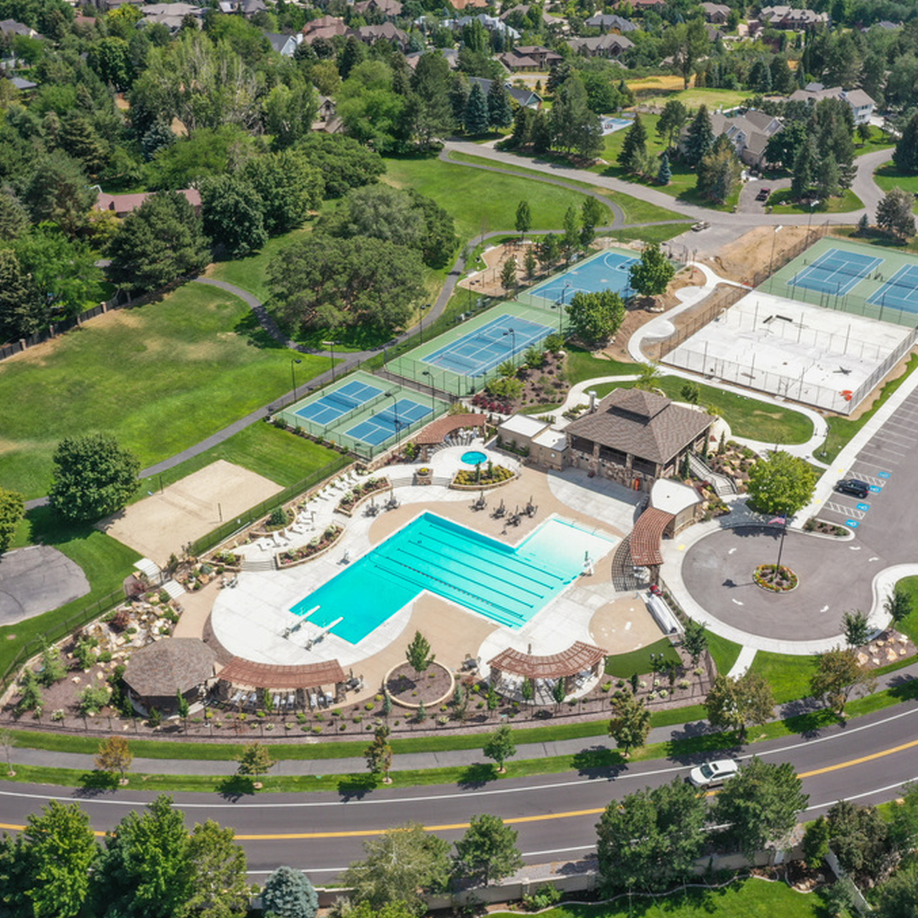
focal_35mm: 36
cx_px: 483
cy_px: 458
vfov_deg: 46.0
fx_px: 1080
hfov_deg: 46.0
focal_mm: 10.26
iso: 100
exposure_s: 1/200
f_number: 7.1
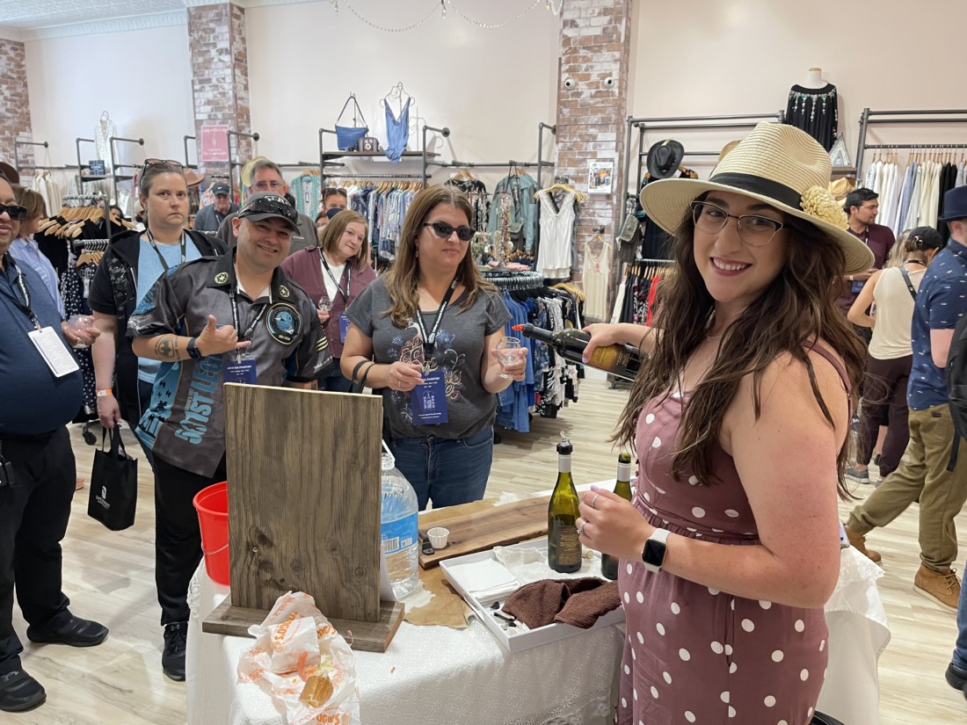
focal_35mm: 26
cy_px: 362
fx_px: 726
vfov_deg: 53.1
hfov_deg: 67.3
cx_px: 484
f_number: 1.6
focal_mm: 5.1
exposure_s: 1/60
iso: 200
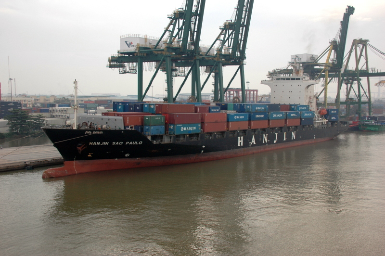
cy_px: 128
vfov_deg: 29.8
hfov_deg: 43.6
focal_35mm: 45
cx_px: 192
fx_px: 481
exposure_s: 1/500
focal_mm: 30
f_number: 6.3
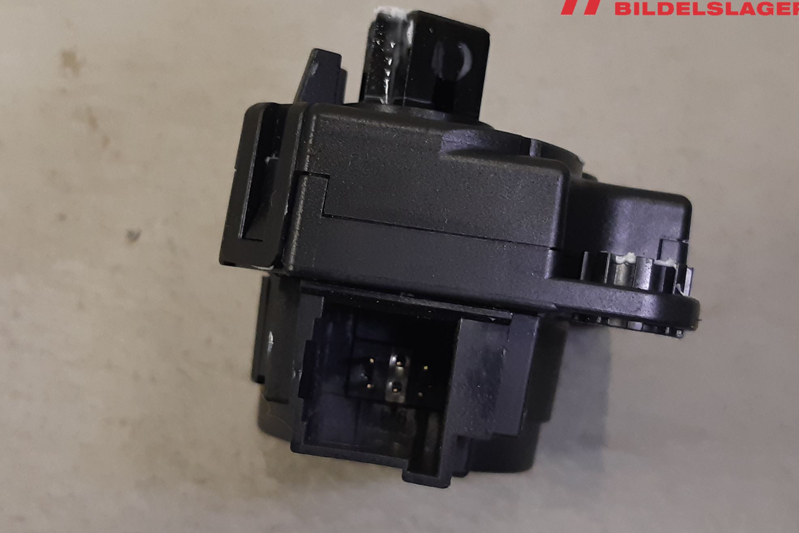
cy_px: 257
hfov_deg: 65.5
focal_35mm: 28
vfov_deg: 46.4
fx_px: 621
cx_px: 395
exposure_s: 1/50
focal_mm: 3.93
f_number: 1.7
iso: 160
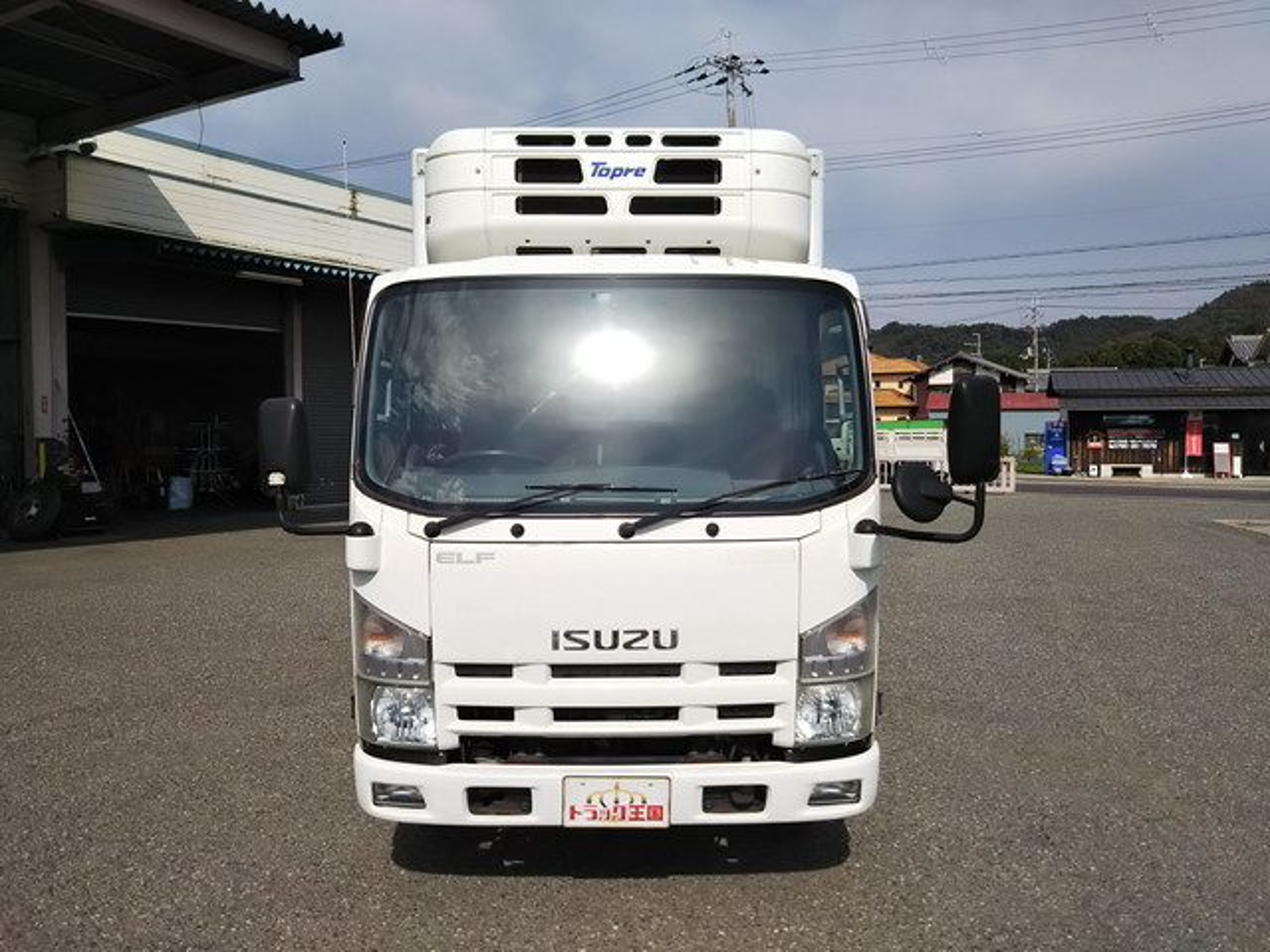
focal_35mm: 30
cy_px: 476
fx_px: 1101
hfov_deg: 60.0
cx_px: 635
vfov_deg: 46.8
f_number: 2.2
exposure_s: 1/1931
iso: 20
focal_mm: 4
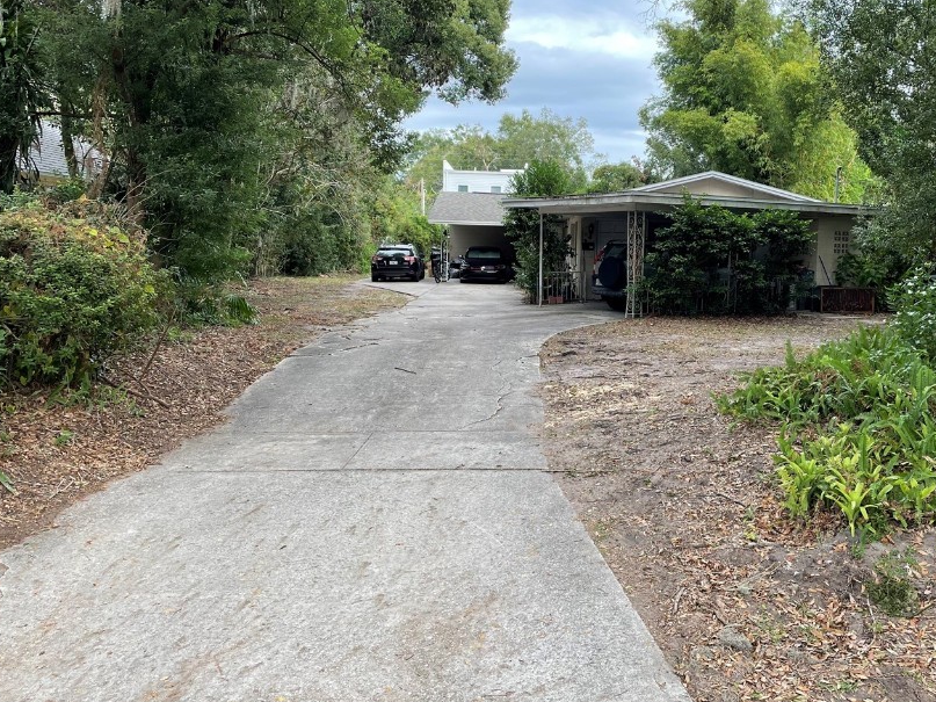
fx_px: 892
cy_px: 311
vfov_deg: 42.9
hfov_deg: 54.8
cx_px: 576
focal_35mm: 33
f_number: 1.6
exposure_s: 1/425
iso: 32
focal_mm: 4.2
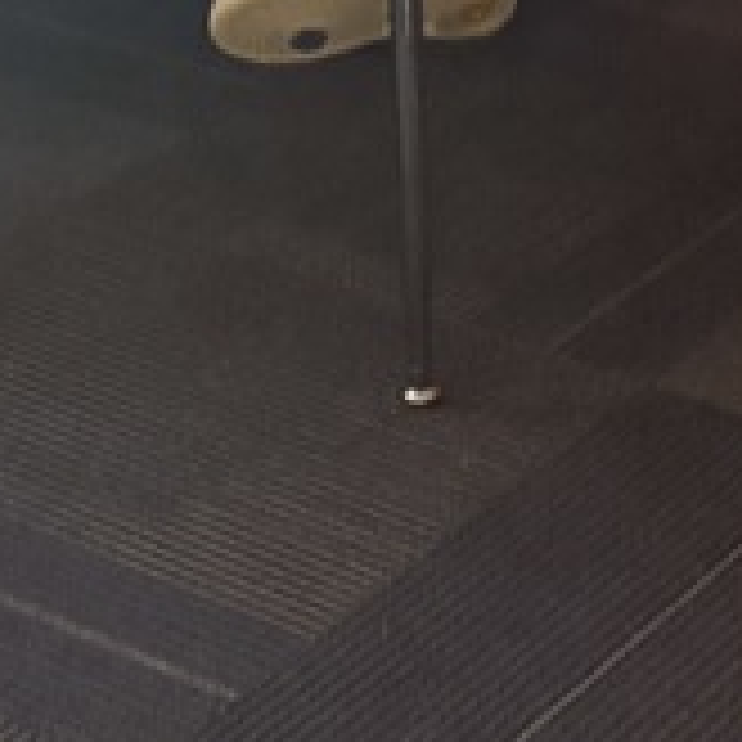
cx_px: 589
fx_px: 3468
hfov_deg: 12.2
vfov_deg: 11.1
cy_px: -755
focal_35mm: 143
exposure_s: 1/60
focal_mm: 5.96
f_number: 1.6
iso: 400
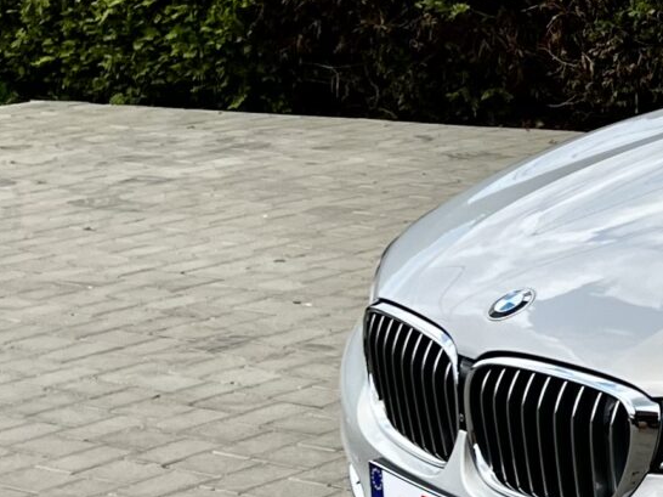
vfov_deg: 12.1
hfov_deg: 14.3
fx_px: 2336
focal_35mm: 122
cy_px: 326
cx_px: 1177
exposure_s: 1/2208
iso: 50
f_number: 1.5
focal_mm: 5.7
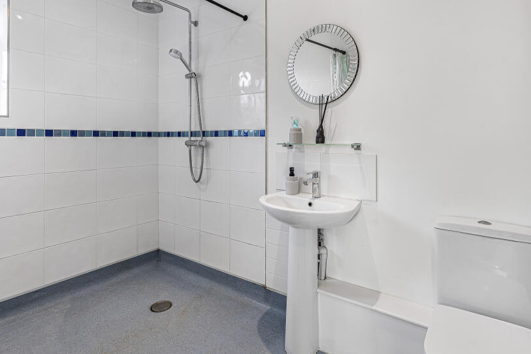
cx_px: 277
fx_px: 295
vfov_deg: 61.8
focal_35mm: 20
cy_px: 159
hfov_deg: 83.9
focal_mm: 16
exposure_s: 1/8
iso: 400
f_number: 8
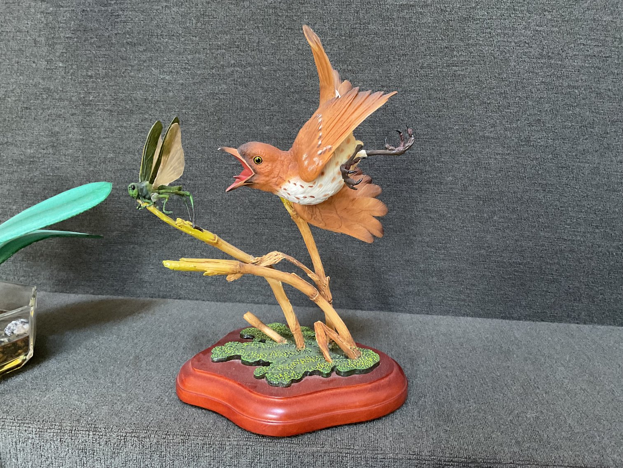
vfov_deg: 48.2
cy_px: 234
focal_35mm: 29
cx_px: 312
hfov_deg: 61.7
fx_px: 522
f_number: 1.8
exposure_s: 1/30
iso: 250
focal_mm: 3
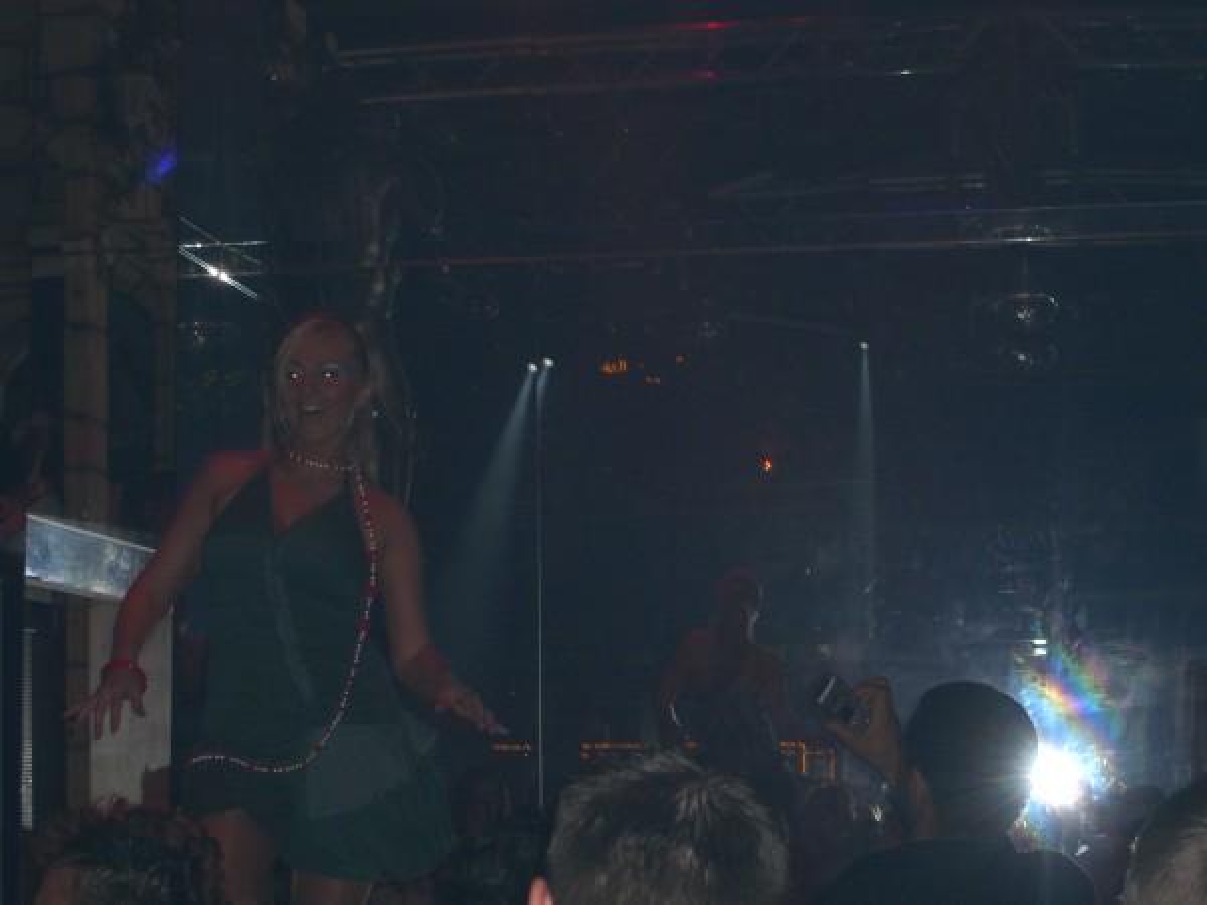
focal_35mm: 80
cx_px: 604
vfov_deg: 18.4
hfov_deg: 24.4
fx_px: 2789
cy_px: 452
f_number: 4.4
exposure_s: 1/60
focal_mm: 16.6
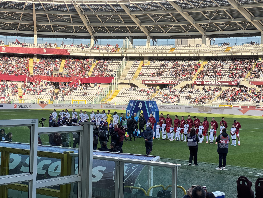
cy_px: 99
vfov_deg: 19.1
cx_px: 132
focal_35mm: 77
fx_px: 585
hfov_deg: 25.3
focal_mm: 9
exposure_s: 1/167
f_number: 2.8
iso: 25
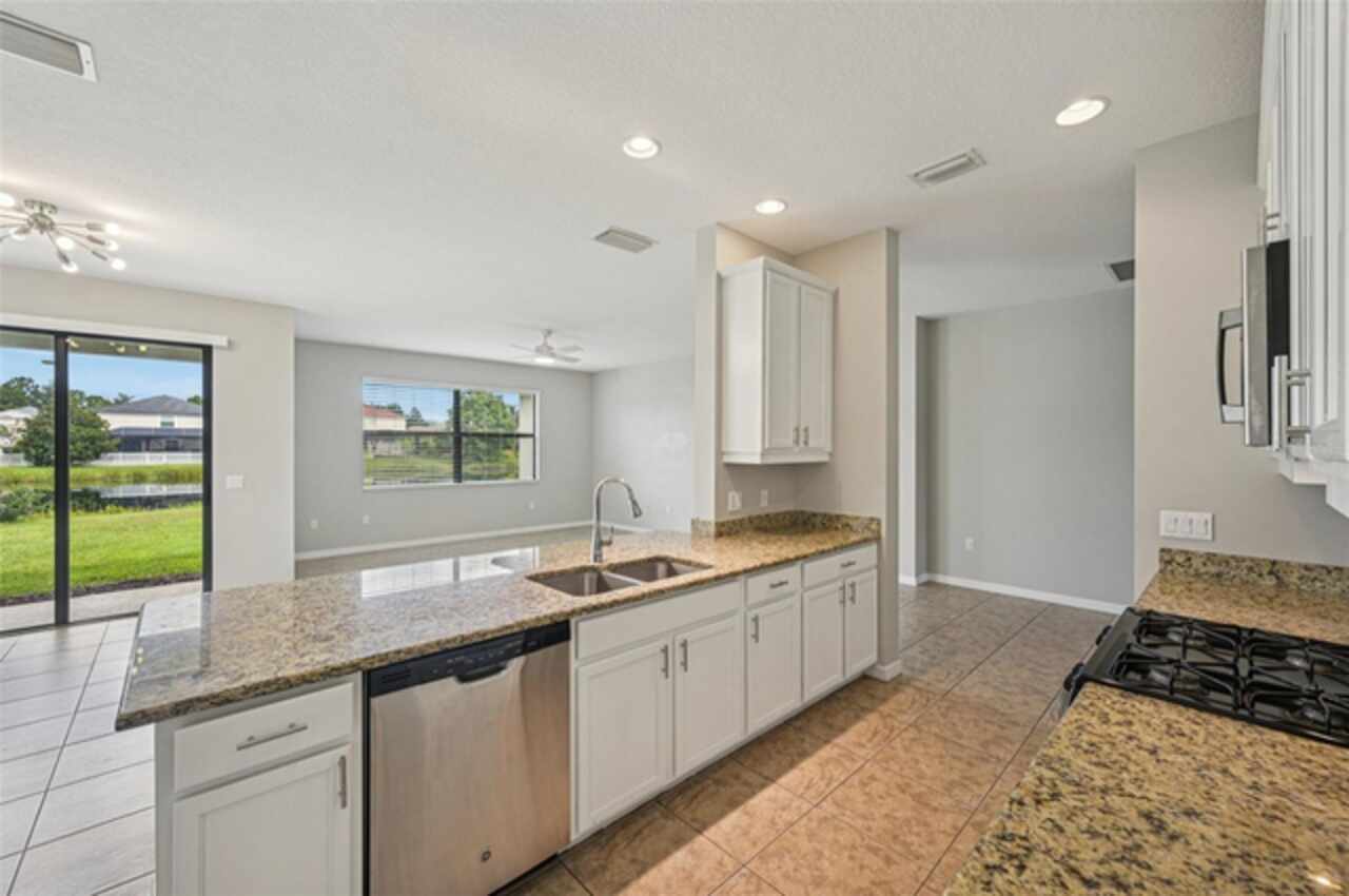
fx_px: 524
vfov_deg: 81.1
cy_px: 448
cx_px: 674
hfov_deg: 104.3
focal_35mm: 14
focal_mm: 14
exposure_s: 1/80
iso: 400
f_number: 8
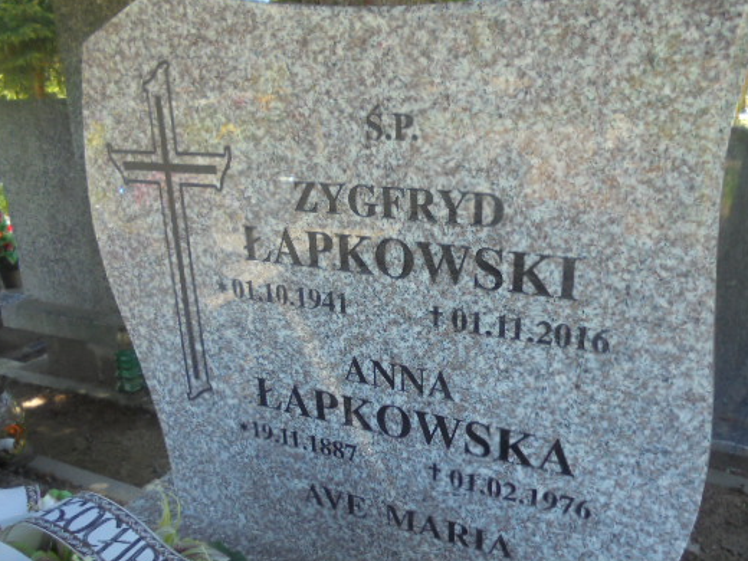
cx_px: 383
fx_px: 691
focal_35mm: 32
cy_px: 327
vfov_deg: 44.0
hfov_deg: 56.8
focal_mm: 4.6
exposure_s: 1/80
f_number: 3.5
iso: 100
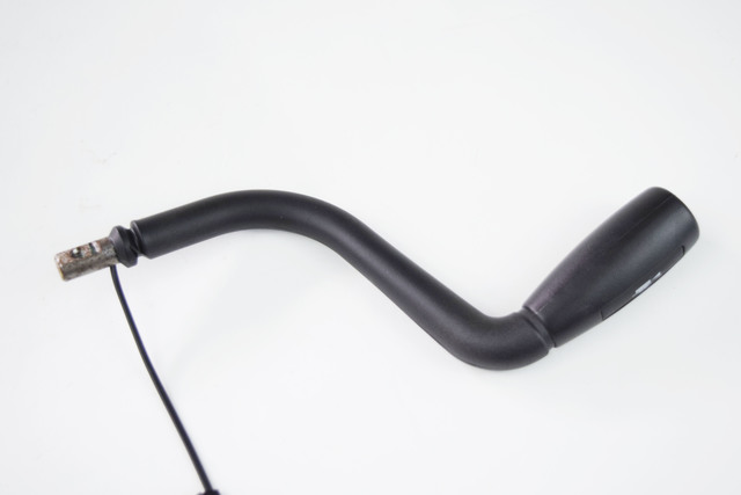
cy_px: 248
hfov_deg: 42.3
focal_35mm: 46
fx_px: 957
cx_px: 370
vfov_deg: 29.0
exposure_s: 1/60
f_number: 4.2
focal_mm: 31
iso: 800
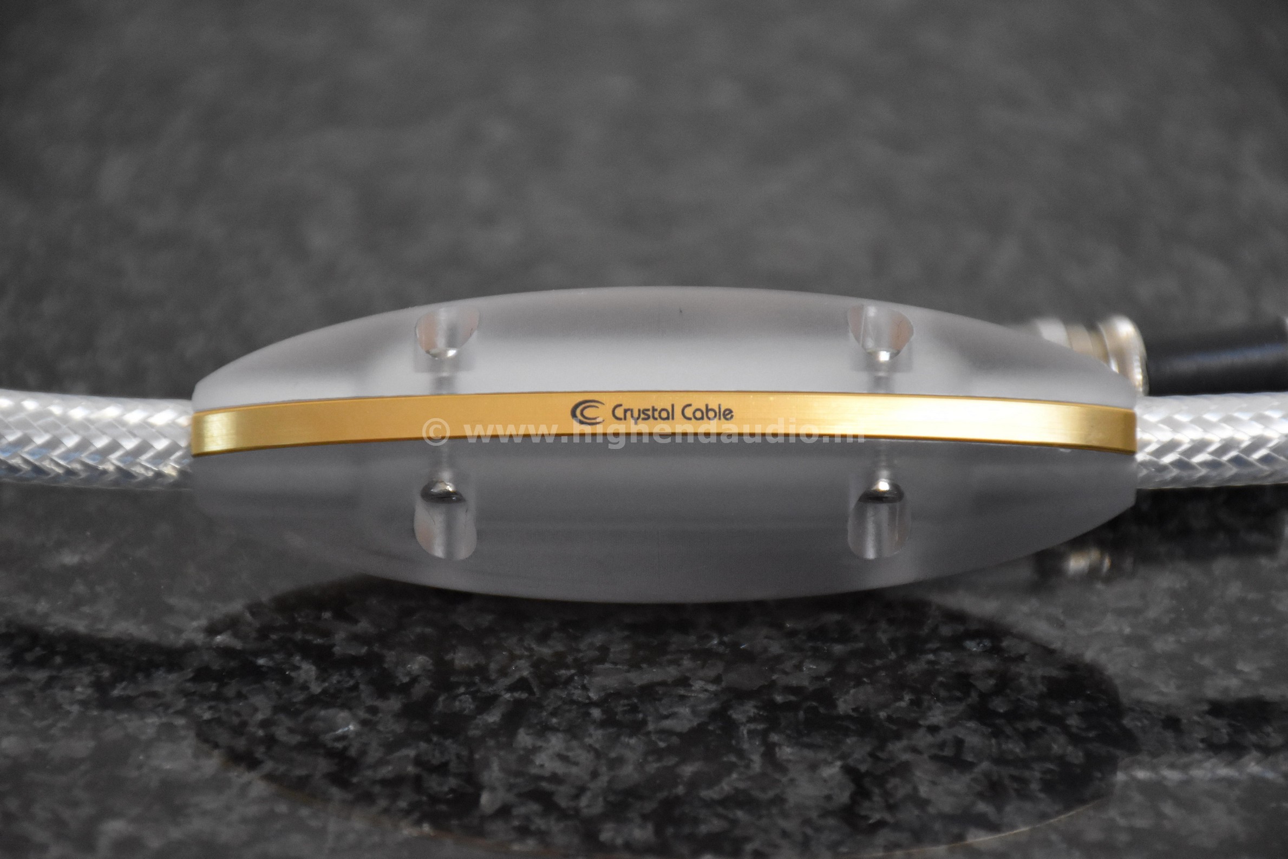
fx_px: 7513
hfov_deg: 9.8
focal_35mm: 210
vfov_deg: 6.5
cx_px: 644
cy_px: 430
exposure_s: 1/500
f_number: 5.6
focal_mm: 140
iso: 3200
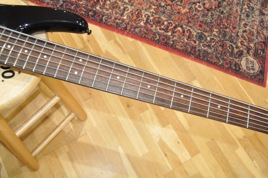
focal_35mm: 33
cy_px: 89
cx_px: 134
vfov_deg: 39.9
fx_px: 245
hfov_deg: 57.3
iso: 2000
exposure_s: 1/80
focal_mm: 22
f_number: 5
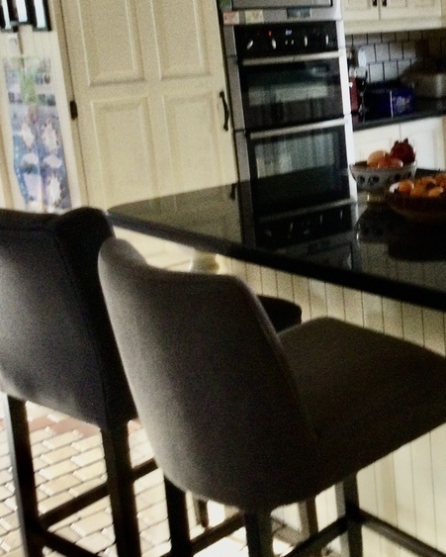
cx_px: 500
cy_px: 182
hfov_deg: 25.5
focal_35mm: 55
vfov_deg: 33.8
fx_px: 907
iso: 100
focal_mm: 3.3
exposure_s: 1/33
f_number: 2.4
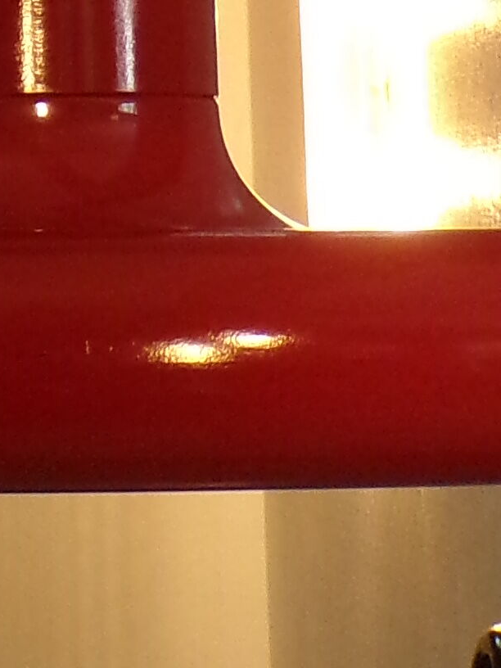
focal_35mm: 209
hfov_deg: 7.1
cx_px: 95
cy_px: -544
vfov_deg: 9.0
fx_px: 4033
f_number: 3.3
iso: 200
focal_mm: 6.6
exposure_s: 1/25
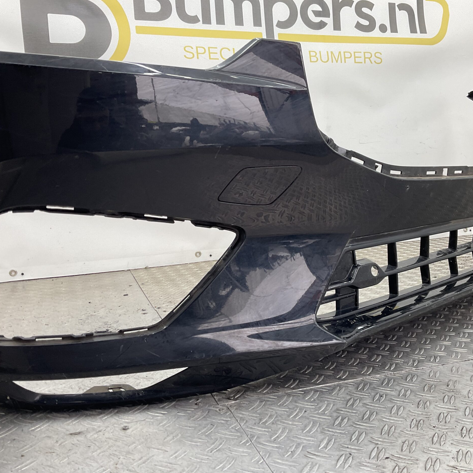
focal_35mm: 35
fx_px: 541
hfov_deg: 47.1
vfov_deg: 47.2
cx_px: 268
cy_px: 238
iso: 40
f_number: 1.8
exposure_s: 1/120
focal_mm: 3
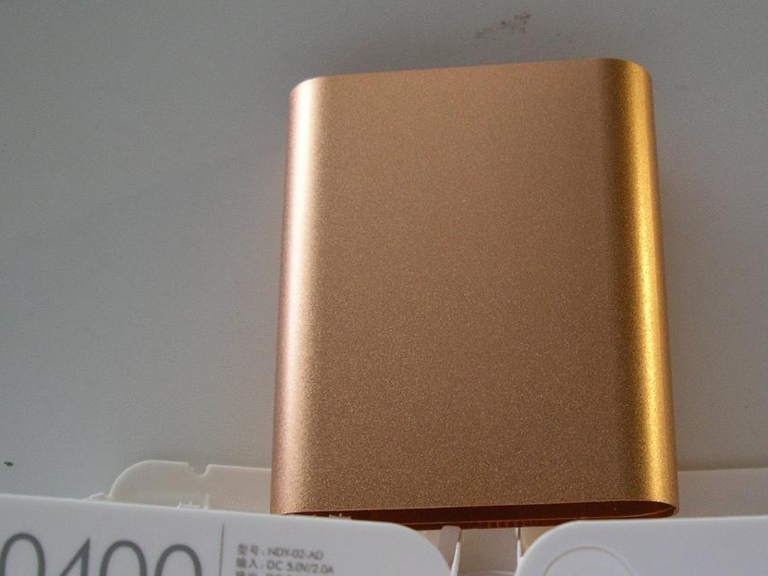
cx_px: 476
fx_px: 1264
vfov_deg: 25.6
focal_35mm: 57
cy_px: 341
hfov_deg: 33.6
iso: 200
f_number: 2.8
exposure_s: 1/30
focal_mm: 7.8
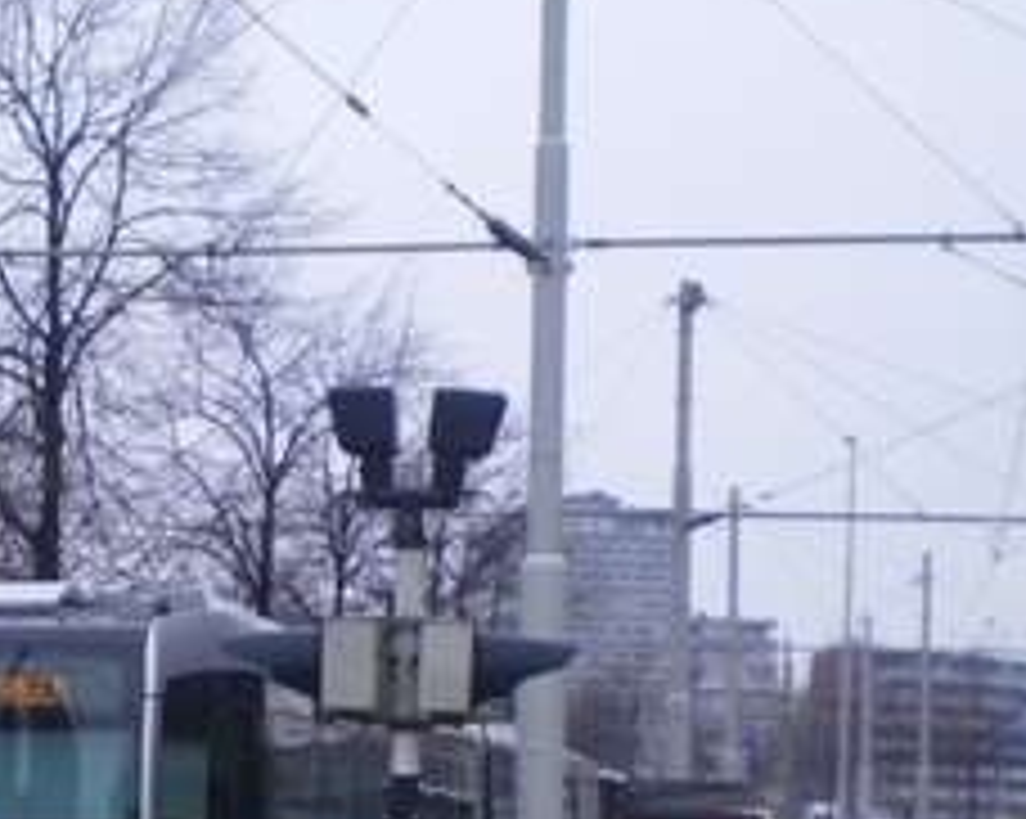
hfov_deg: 17.6
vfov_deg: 14.0
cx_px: 148
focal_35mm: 108
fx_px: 3277
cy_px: 873
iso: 100
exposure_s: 1/125
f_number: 3.5
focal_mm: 7.4
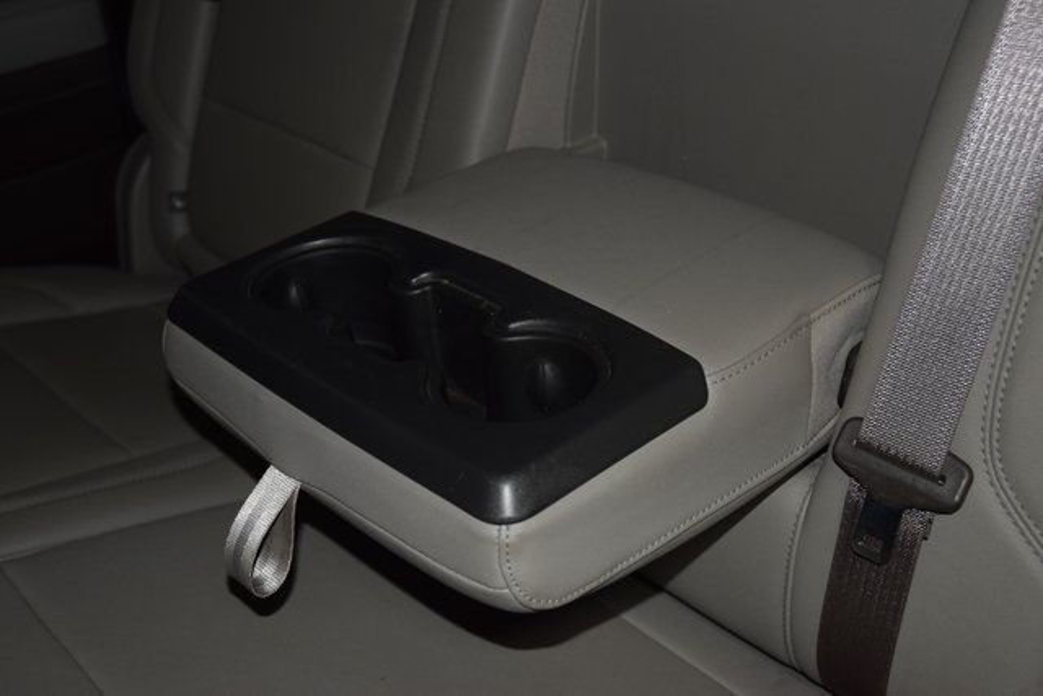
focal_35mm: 46
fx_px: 1347
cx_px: 522
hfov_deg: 42.3
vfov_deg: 29.0
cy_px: 348
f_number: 4
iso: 640
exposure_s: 1/125
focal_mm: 31
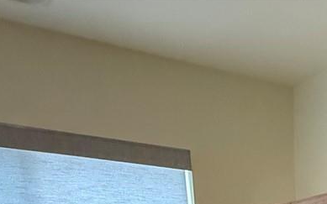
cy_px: 499
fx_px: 544
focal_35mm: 61
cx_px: 334
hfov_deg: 30.8
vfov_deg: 14.1
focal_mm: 2.22
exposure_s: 1/120
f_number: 2.2
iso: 640
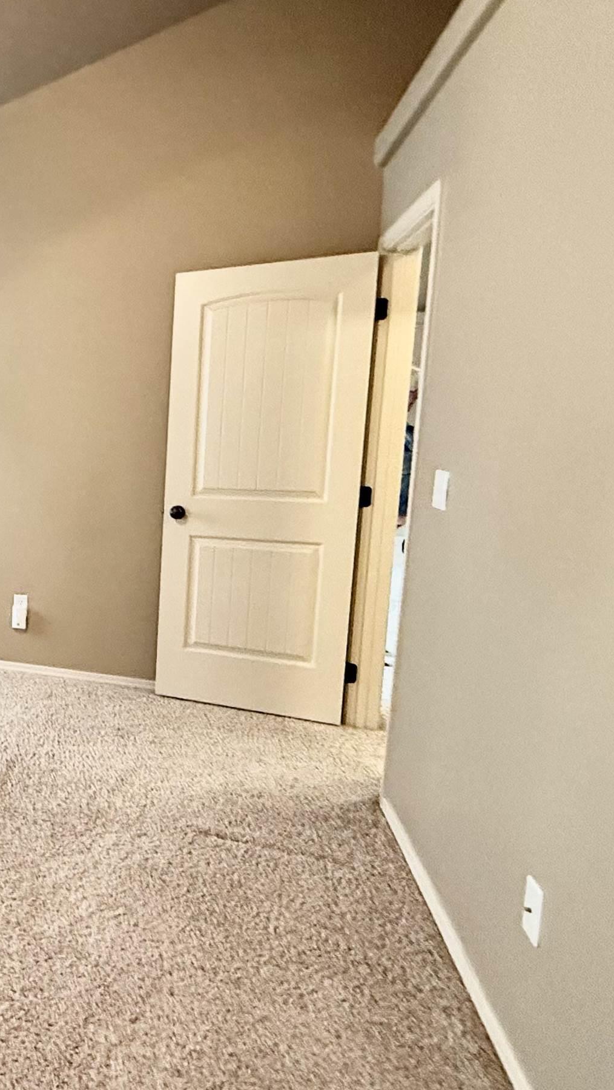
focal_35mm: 26
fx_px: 752
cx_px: -180
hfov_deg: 33.1
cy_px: 519
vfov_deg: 71.9
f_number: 2.2
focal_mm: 2.22
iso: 640
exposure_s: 1/60
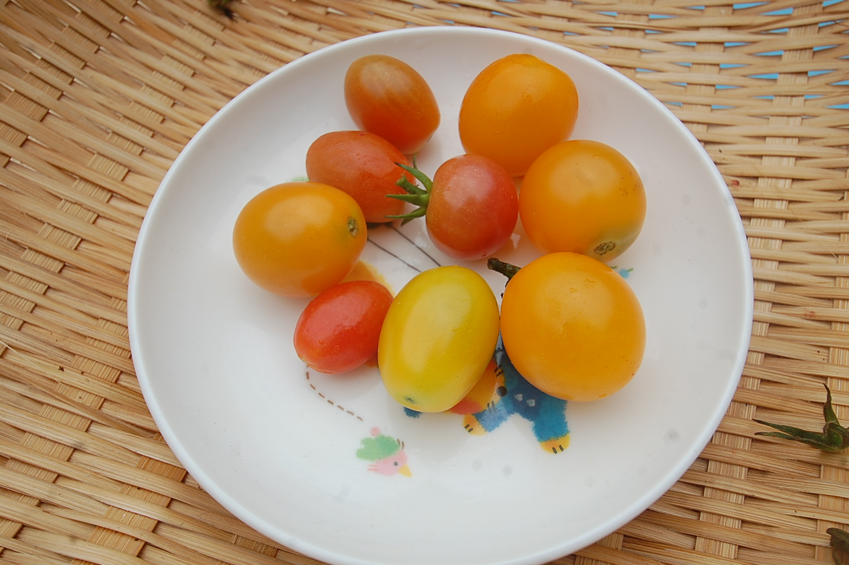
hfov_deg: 59.5
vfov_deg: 41.6
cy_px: 282
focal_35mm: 32
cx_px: 424
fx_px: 742
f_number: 9
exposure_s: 1/320
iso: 200
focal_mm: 21
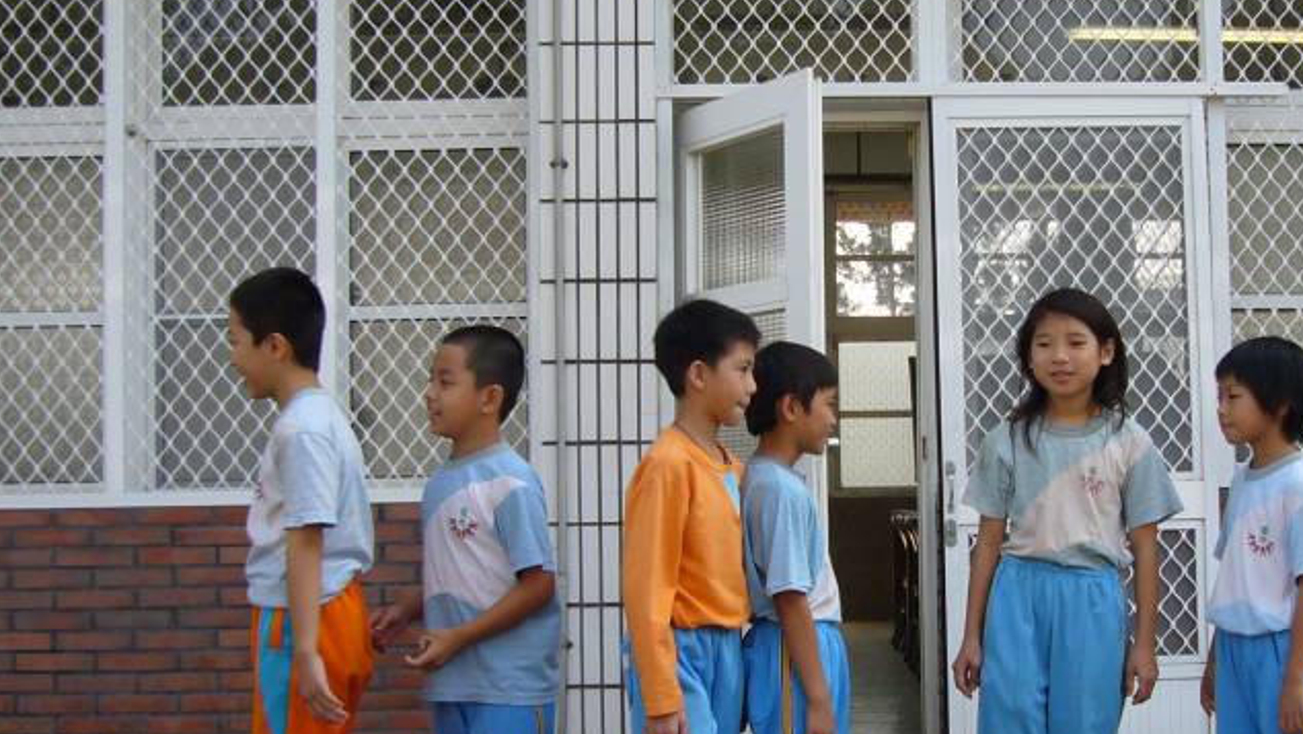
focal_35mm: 55
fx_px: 1901
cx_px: 773
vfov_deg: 21.8
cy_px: 456
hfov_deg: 37.7
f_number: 2.8
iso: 100
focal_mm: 4.7
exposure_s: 1/500
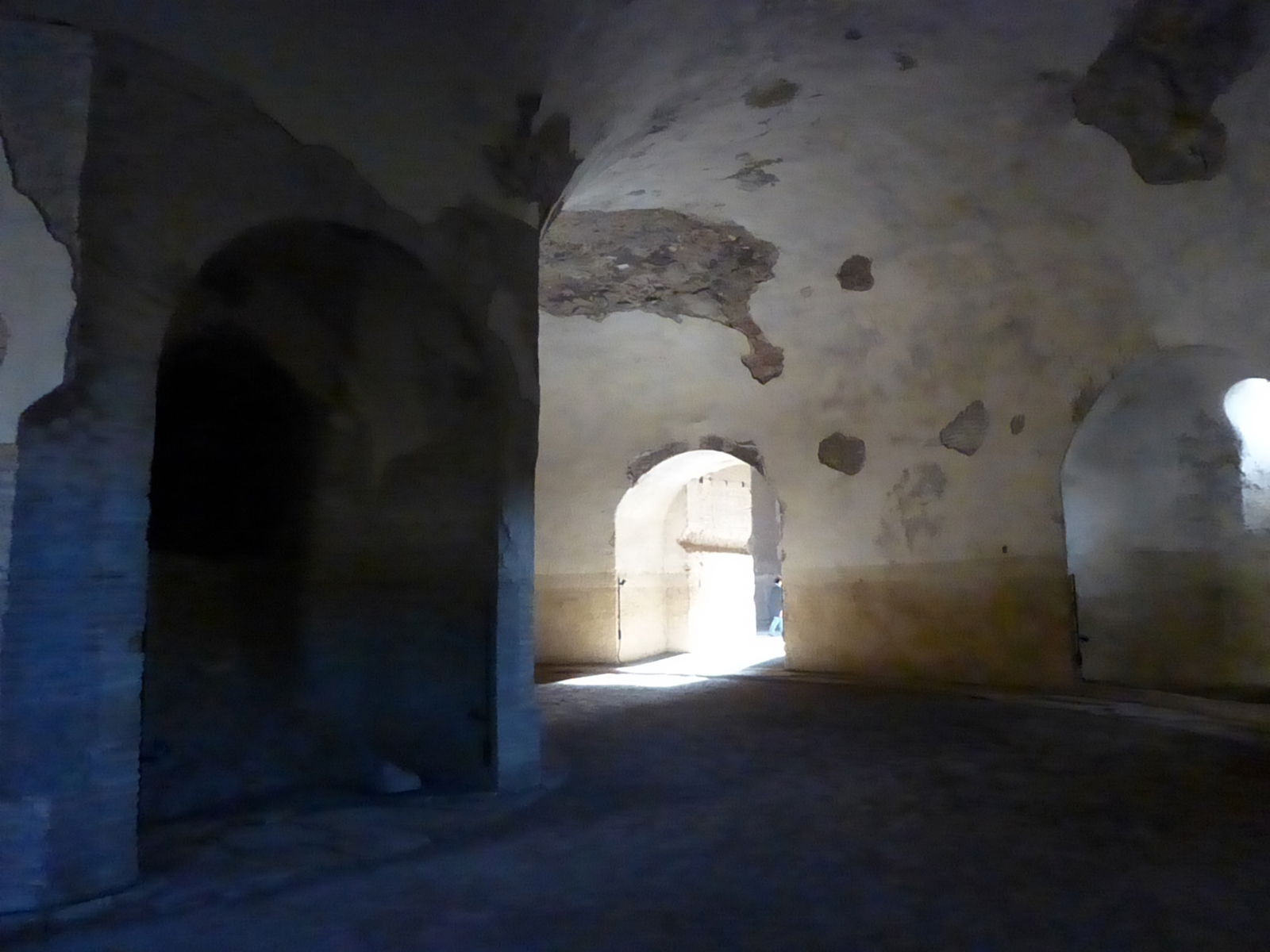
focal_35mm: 25
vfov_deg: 54.9
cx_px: 635
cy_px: 476
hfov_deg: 69.4
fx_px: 917
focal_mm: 4.5
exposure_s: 1/60
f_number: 3.1
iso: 2000
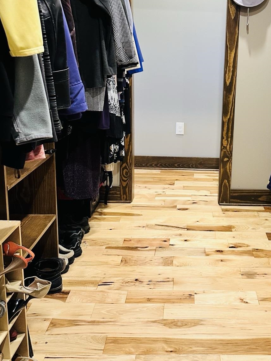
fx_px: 449
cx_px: 202
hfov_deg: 33.0
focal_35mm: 43
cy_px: 148
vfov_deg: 43.7
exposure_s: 1/60
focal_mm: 6.86
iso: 320
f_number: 1.78
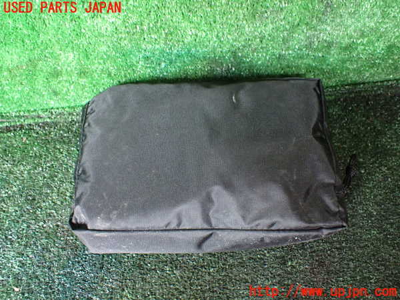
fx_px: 347
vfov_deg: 46.8
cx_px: 200
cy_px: 150
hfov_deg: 60.0
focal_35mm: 30
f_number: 2.3
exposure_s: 1/30
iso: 800
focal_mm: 5.4
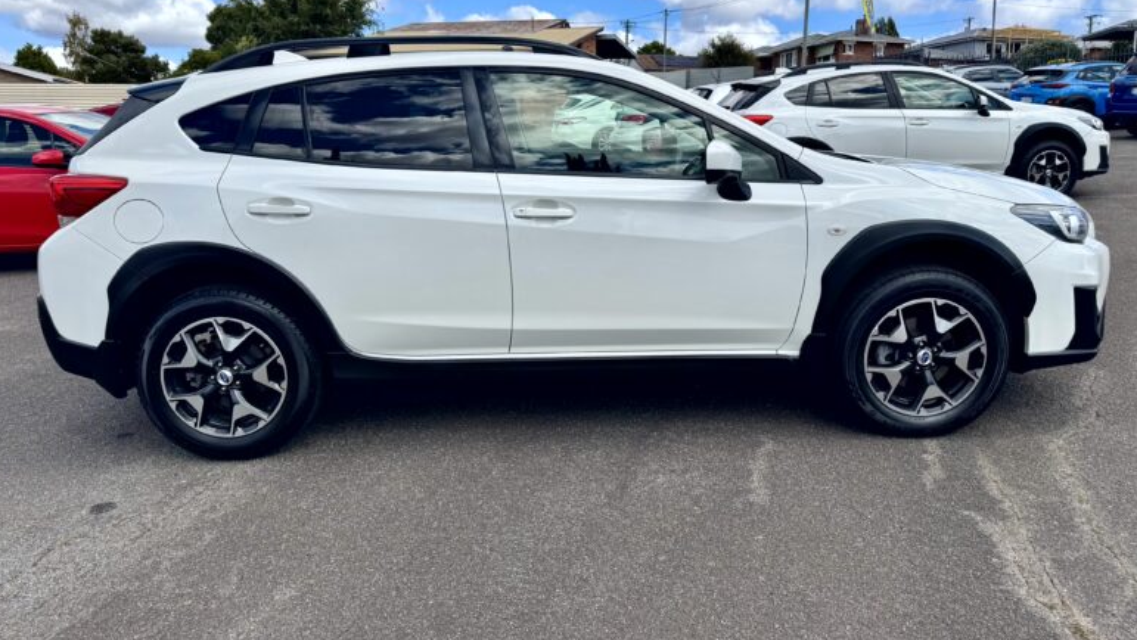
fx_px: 814
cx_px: 572
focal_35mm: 27
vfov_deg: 42.7
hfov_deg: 69.9
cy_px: 259
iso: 80
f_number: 1.78
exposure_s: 1/4608
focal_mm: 6.76
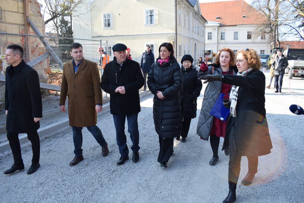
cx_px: 152
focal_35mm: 27
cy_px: 102
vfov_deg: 47.9
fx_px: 228
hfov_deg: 67.4
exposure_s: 1/250
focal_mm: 18
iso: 400
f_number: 8
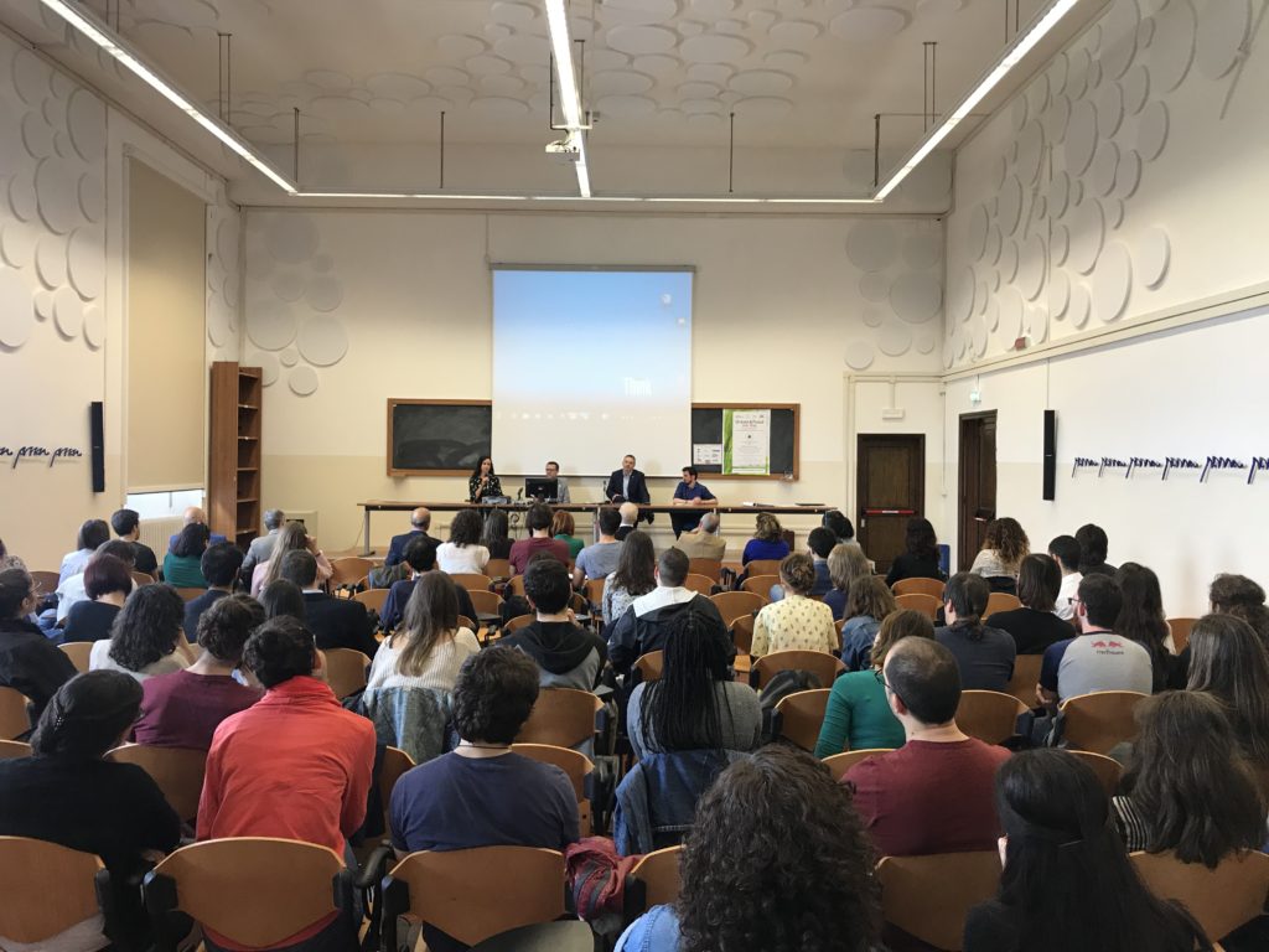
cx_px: 634
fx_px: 1026
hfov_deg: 63.4
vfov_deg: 49.7
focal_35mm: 28
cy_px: 476
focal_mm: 3.99
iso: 25
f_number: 1.8
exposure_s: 1/33
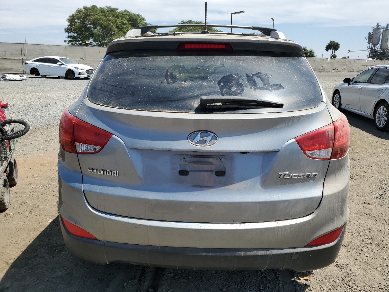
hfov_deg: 67.3
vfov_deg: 53.1
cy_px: 146
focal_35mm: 26
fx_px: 292
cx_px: 194
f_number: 1.5
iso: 50
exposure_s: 1/3333
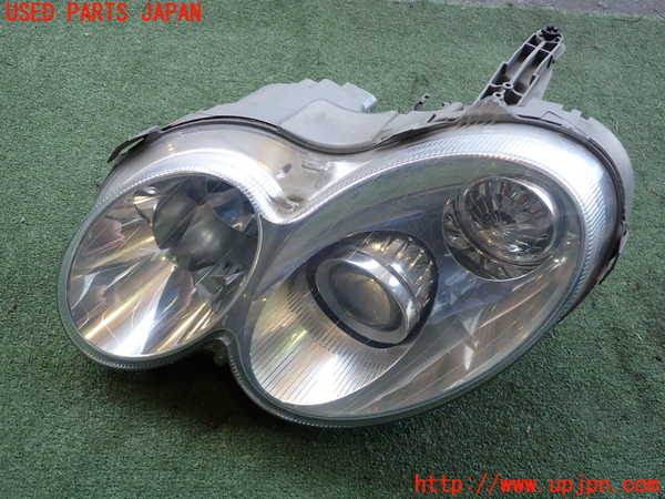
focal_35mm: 30
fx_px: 576
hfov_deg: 60.0
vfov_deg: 46.8
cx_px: 332
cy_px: 250
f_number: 2.3
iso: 125
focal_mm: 5.4
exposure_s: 1/125
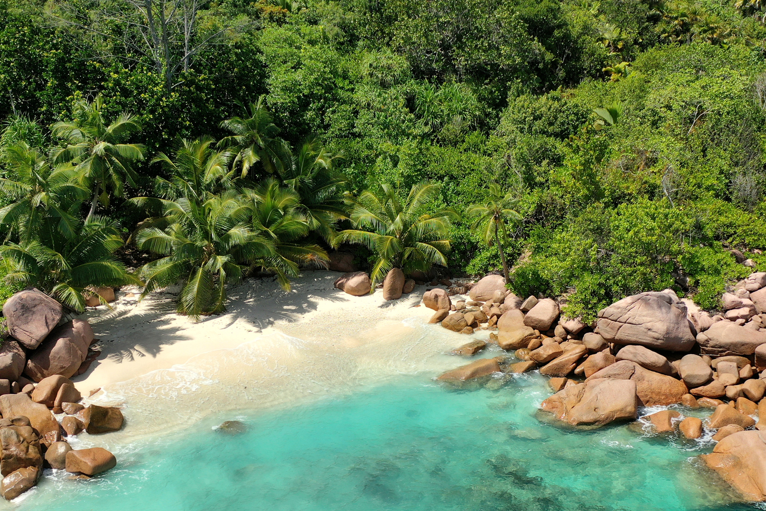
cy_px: 348
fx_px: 979
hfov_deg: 42.6
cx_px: 454
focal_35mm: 46
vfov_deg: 29.0
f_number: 2.8
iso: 100
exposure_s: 1/60
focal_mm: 10.26
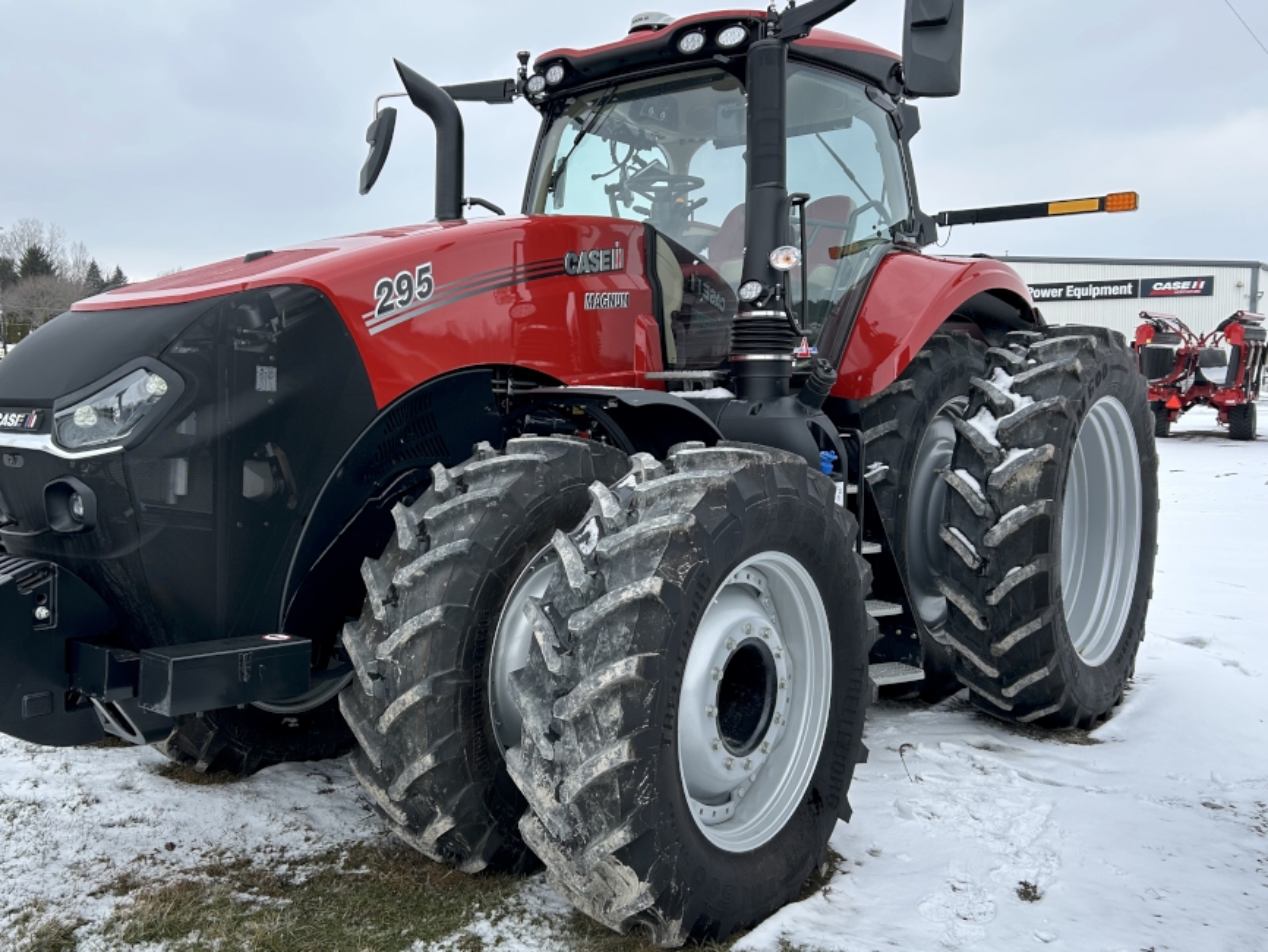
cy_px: 482
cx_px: 514
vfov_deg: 44.2
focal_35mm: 32
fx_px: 1172
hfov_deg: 56.4
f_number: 1.5
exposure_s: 1/1344
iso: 50
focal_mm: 5.7
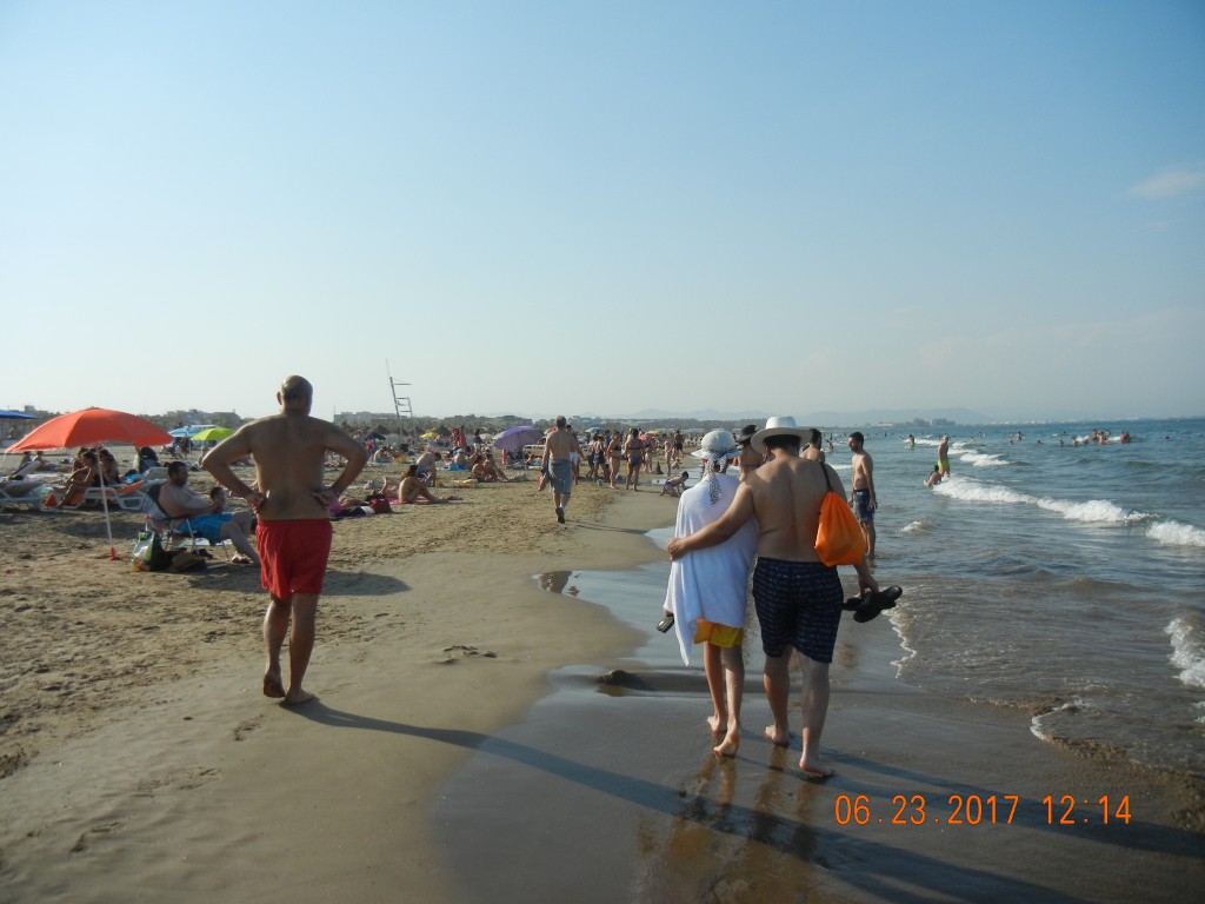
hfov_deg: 60.0
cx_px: 602
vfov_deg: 46.8
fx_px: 1044
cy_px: 452
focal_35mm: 30
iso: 160
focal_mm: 5.4
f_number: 7
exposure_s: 1/486
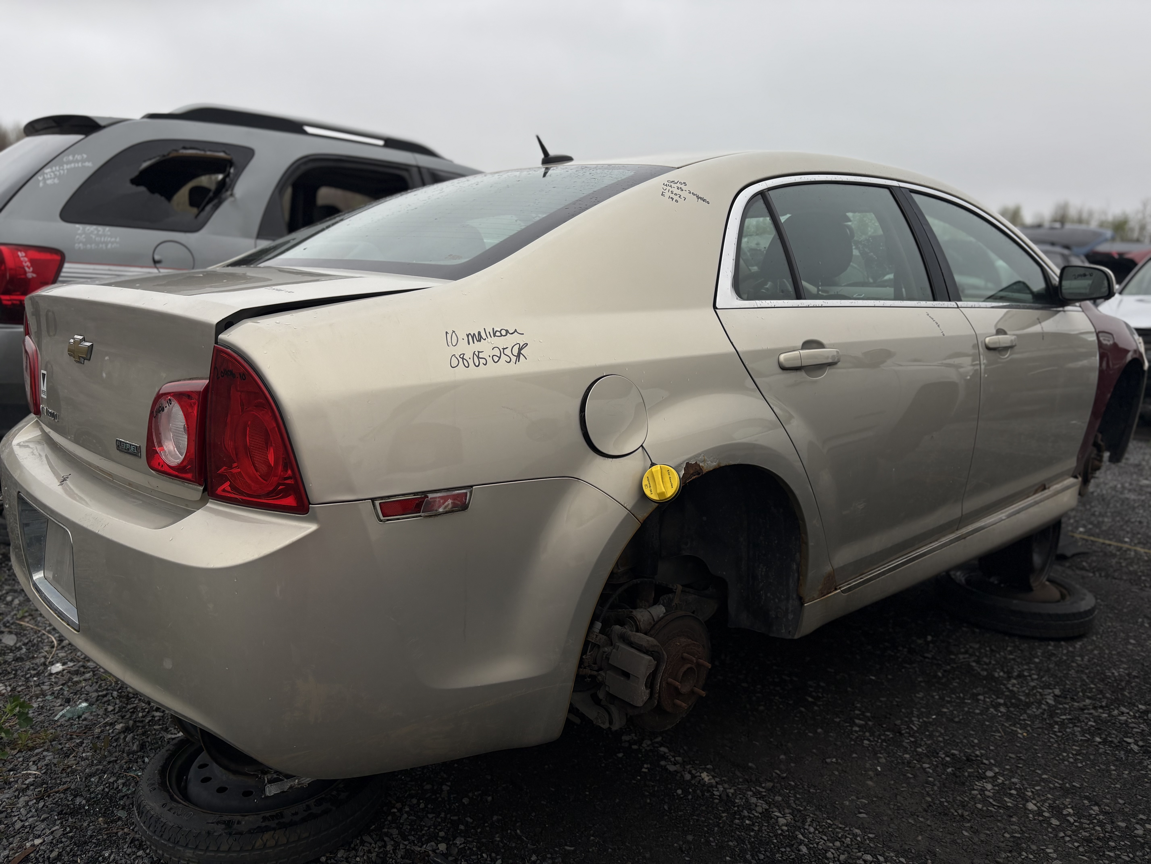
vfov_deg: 53.1
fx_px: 865
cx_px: 576
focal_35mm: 26
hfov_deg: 67.3
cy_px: 432
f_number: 1.6
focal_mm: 5.96
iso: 50
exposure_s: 1/1364
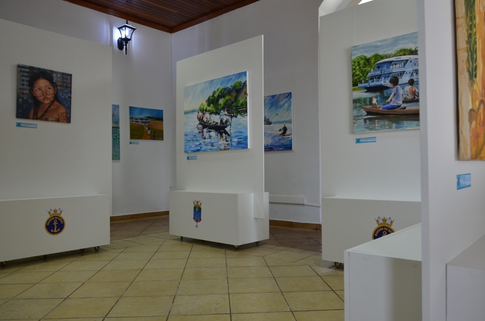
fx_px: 363
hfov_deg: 67.5
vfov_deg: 47.7
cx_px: 242
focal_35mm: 27
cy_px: 160
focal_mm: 18
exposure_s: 1/100
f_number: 5
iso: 400
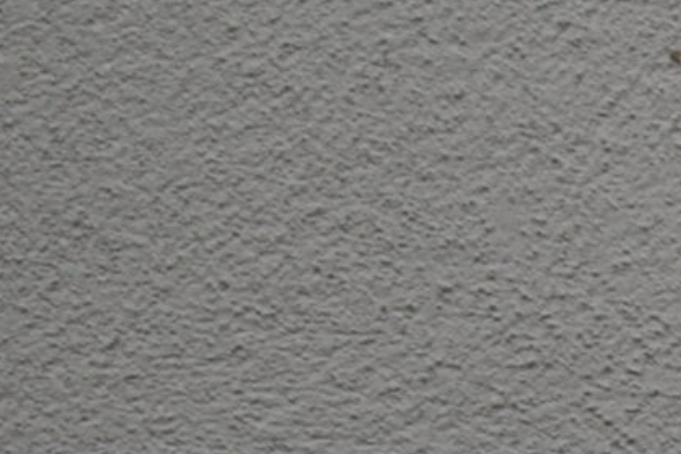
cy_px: 1179
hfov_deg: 6.6
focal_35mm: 292
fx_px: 5525
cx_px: 1778
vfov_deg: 4.6
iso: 280
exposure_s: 1/125
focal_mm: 32
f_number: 5.6
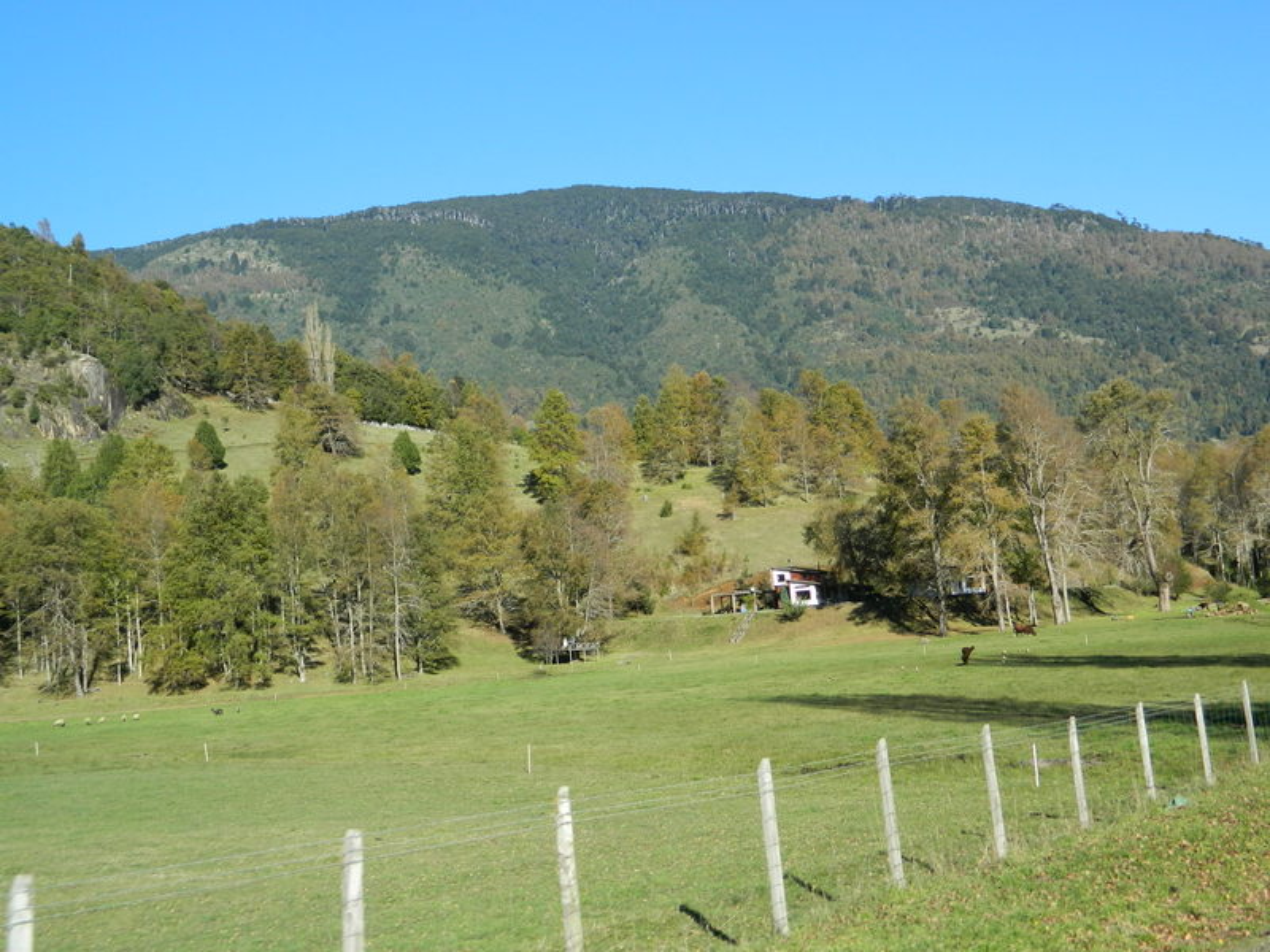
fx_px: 1504
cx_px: 635
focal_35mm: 41
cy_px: 476
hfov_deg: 45.8
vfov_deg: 35.1
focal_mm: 7.3
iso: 80
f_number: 3.5
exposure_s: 1/500
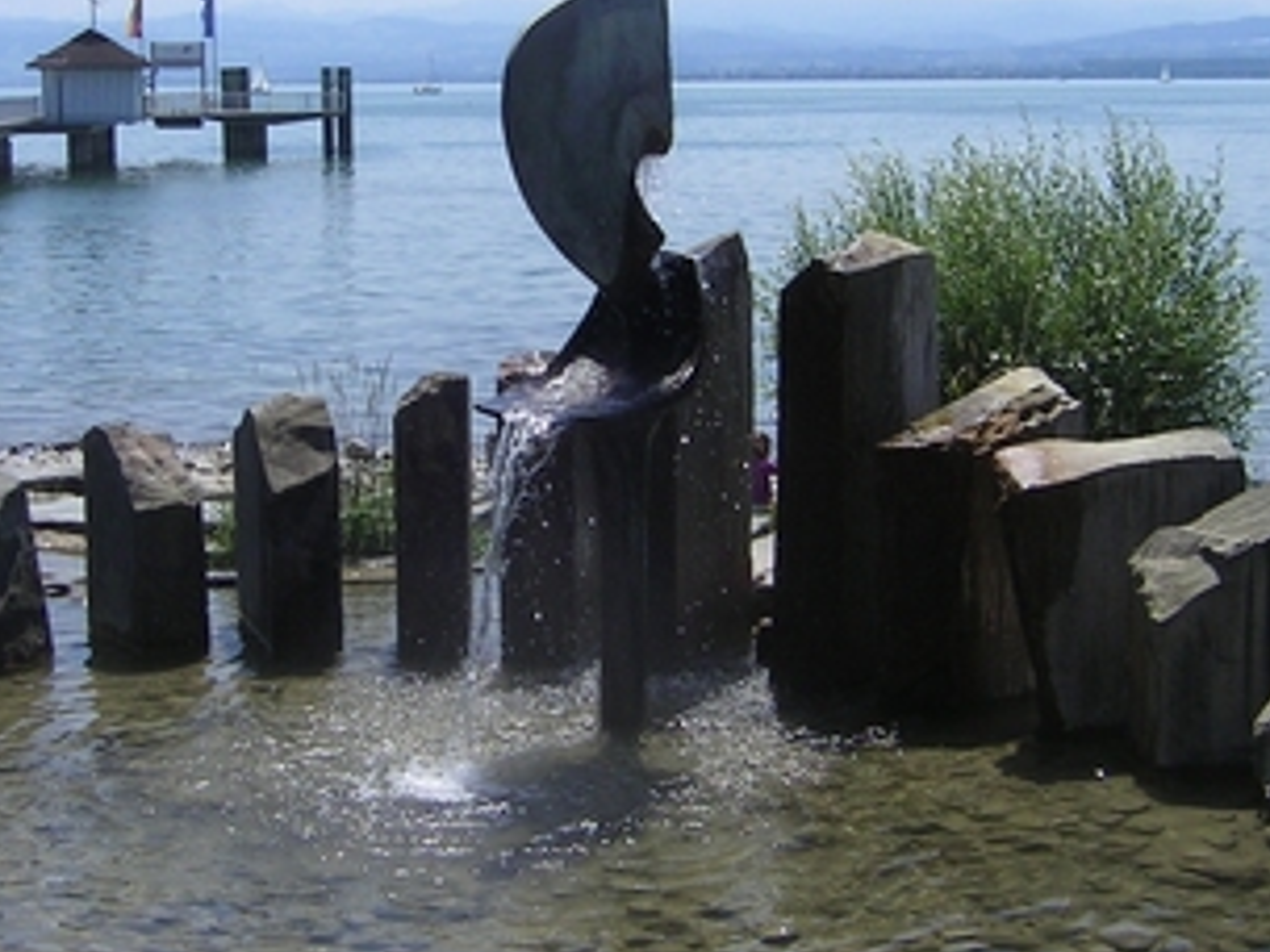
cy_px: 388
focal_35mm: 71
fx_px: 2605
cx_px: 510
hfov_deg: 27.3
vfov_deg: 20.7
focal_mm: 5.6
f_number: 4.8
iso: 50
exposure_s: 1/585
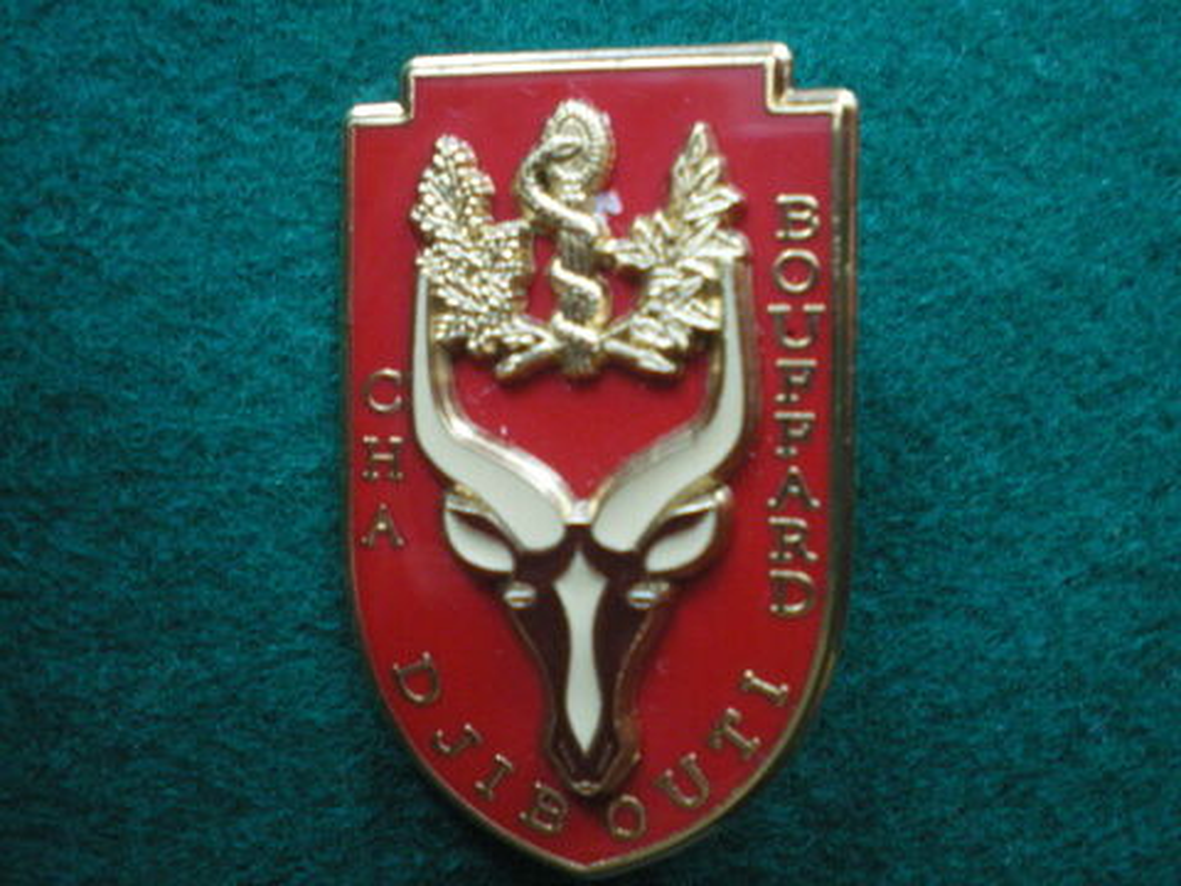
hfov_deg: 49.0
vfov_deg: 37.7
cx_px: 590
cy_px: 443
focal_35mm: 38
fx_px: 1296
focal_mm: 6.3
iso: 400
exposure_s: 1/20
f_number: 3.1
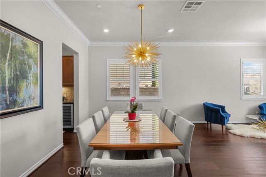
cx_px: 133
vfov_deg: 73.8
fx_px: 118
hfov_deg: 96.7
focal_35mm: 16
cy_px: 88
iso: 2000
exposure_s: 1/80
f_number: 8
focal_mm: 16
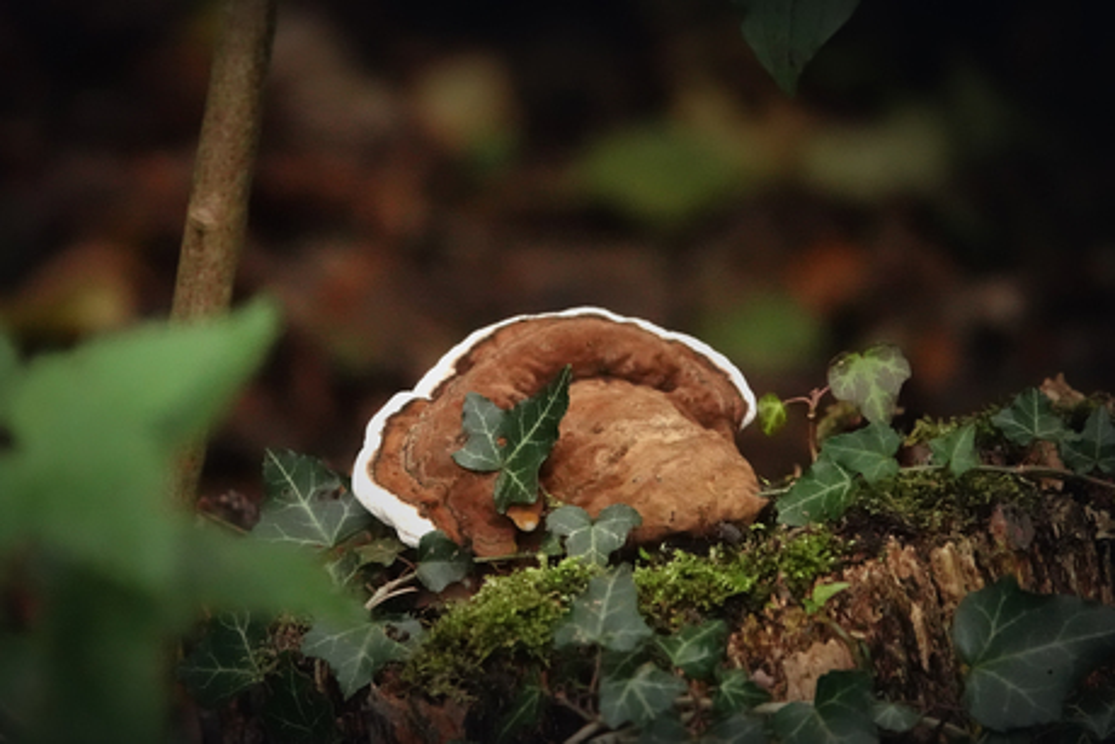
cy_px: 372
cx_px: 558
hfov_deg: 3.9
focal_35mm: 526
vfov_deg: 2.6
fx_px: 16296
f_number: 4
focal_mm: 192.73
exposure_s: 1/2000
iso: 6400
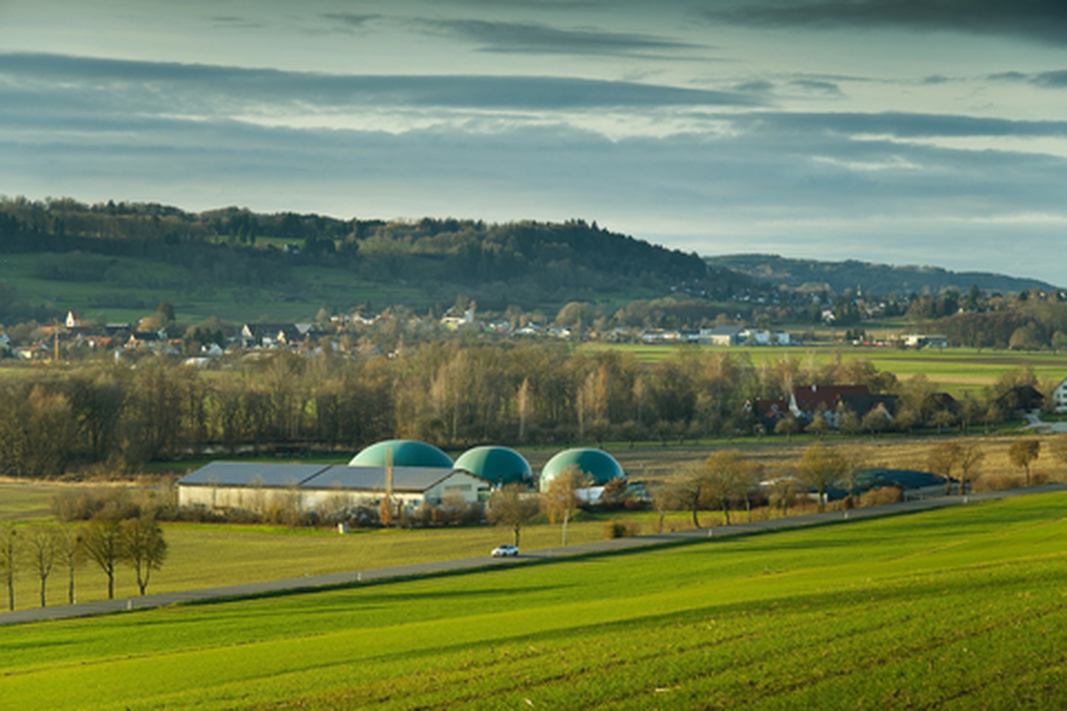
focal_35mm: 105
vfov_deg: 13.0
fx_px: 3112
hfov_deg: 19.5
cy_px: 356
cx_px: 534
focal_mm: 70
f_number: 5.6
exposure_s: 1/125
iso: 125
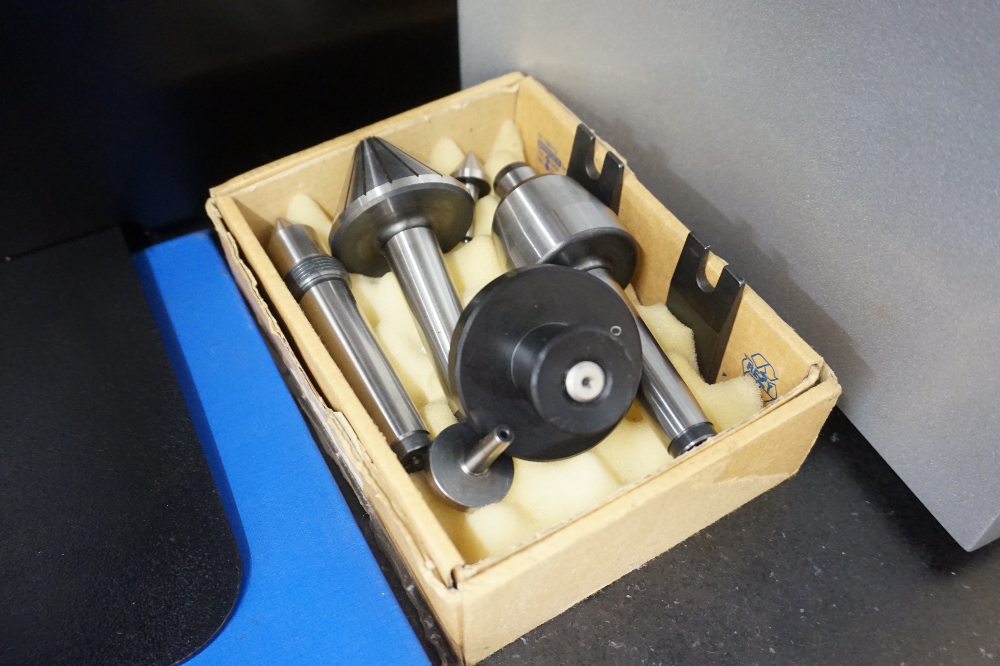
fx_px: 958
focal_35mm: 34
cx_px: 500
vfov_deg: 38.3
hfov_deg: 55.1
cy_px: 333
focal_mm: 23
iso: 3200
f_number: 4
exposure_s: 1/30
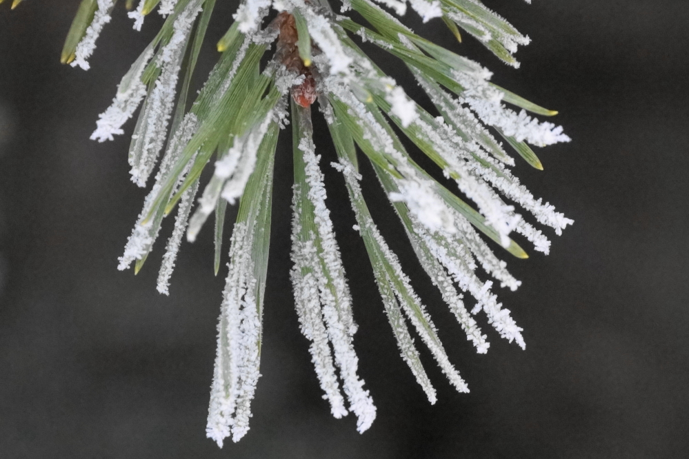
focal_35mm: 375
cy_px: 230
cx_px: 344
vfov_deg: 3.7
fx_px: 7177
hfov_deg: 5.5
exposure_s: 1/80
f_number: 14
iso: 3200
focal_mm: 250
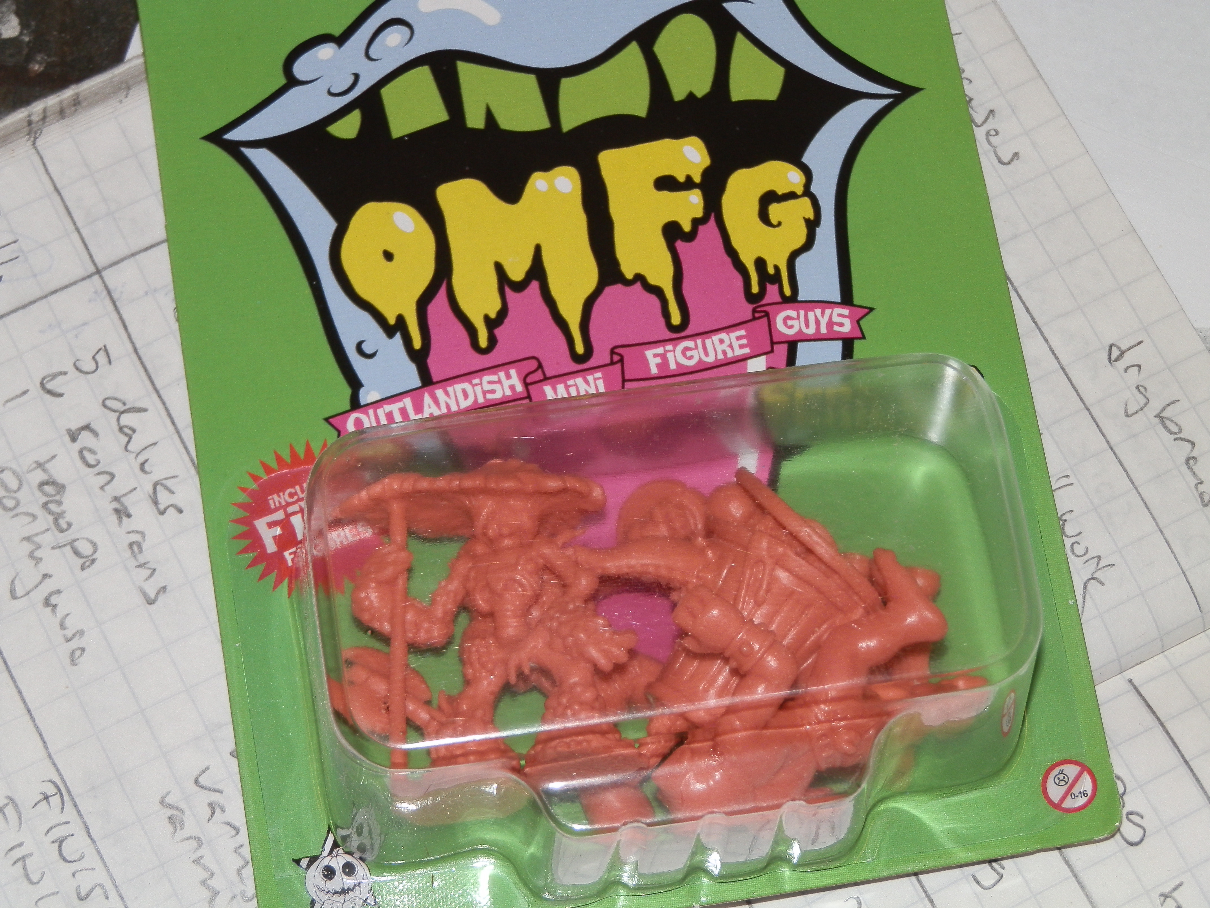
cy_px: 454
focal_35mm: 98
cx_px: 605
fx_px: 3426
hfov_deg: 20.0
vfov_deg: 15.1
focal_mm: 17.64
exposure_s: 1/125
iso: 100
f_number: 4
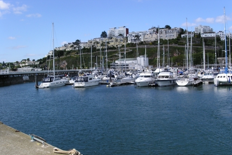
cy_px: 87
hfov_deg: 48.4
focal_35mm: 40
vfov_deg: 33.4
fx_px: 258
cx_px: 115
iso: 100
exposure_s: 1/500
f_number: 5.6
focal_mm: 7.8
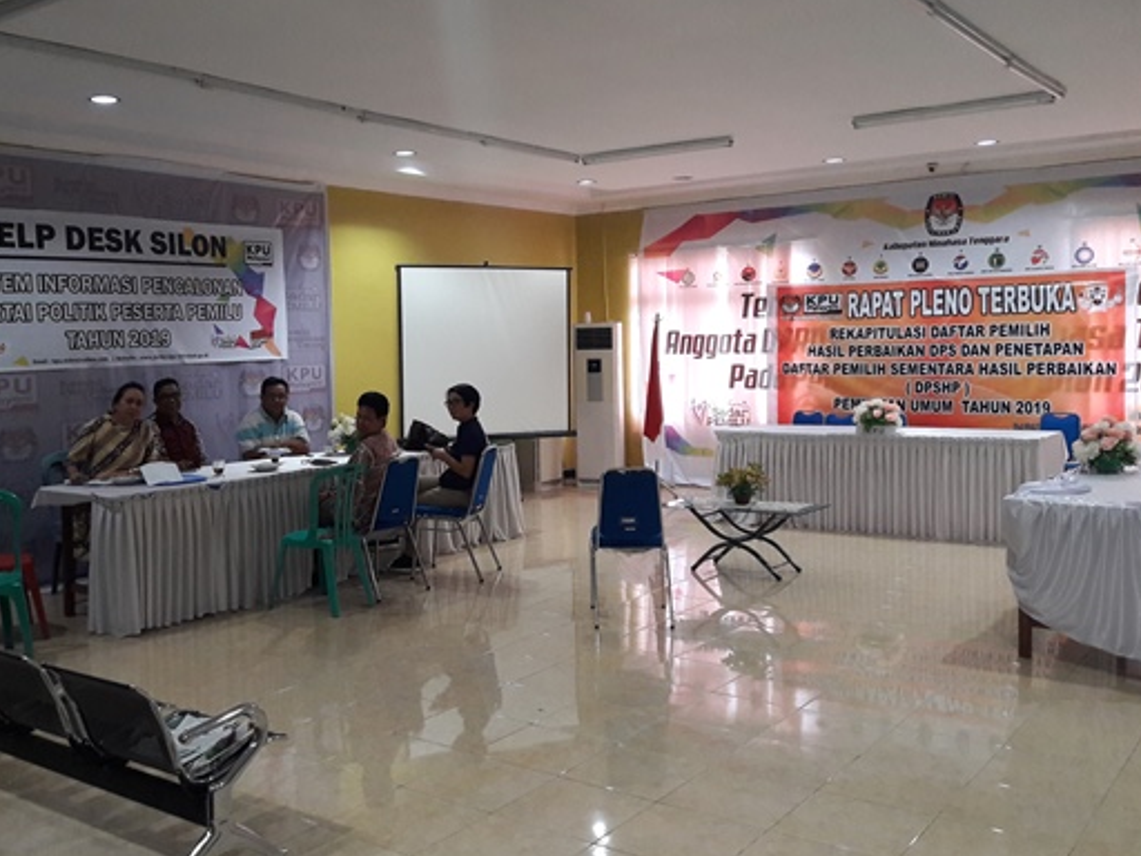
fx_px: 1154
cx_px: 461
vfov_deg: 40.6
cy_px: 361
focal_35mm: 35
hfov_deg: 52.3
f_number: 1.9
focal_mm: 3.7
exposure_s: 1/33
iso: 160
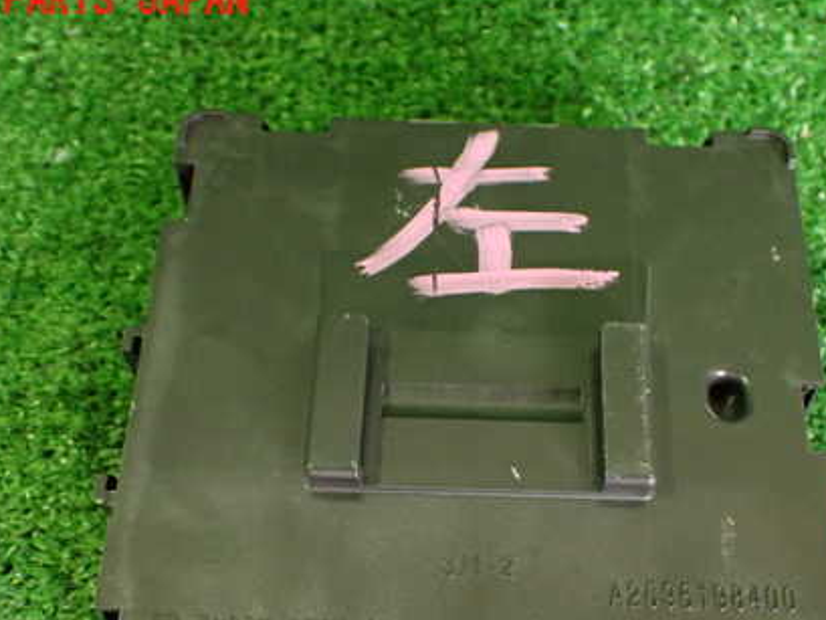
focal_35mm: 44
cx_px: 487
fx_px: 1050
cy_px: 430
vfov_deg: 32.5
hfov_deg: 42.8
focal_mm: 5.4
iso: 800
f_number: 2.3
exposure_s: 1/40
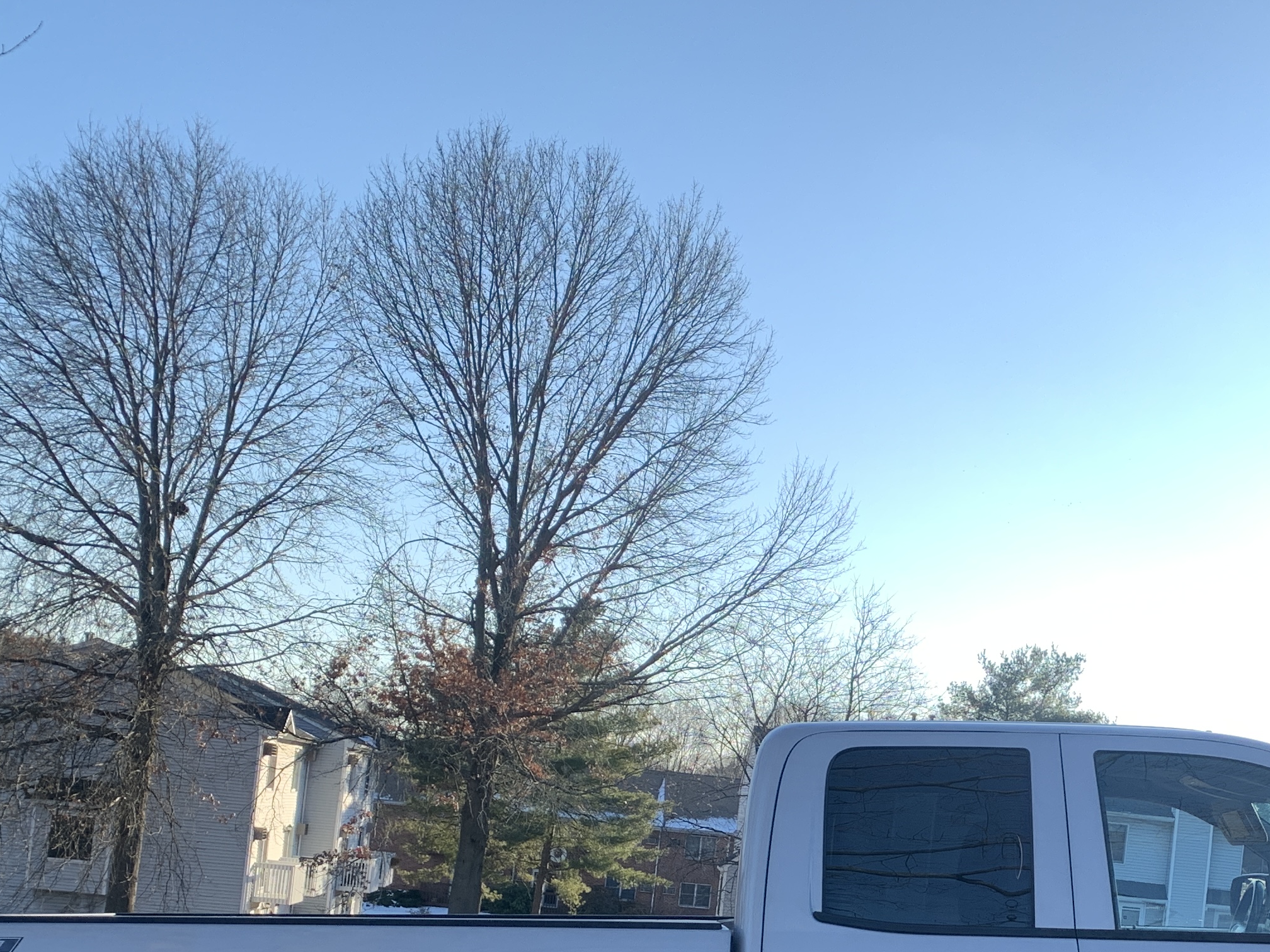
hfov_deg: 35.9
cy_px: 817
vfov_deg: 27.2
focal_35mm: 52
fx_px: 1908
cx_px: 971
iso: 25
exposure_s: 1/382
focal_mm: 4.25
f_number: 1.8
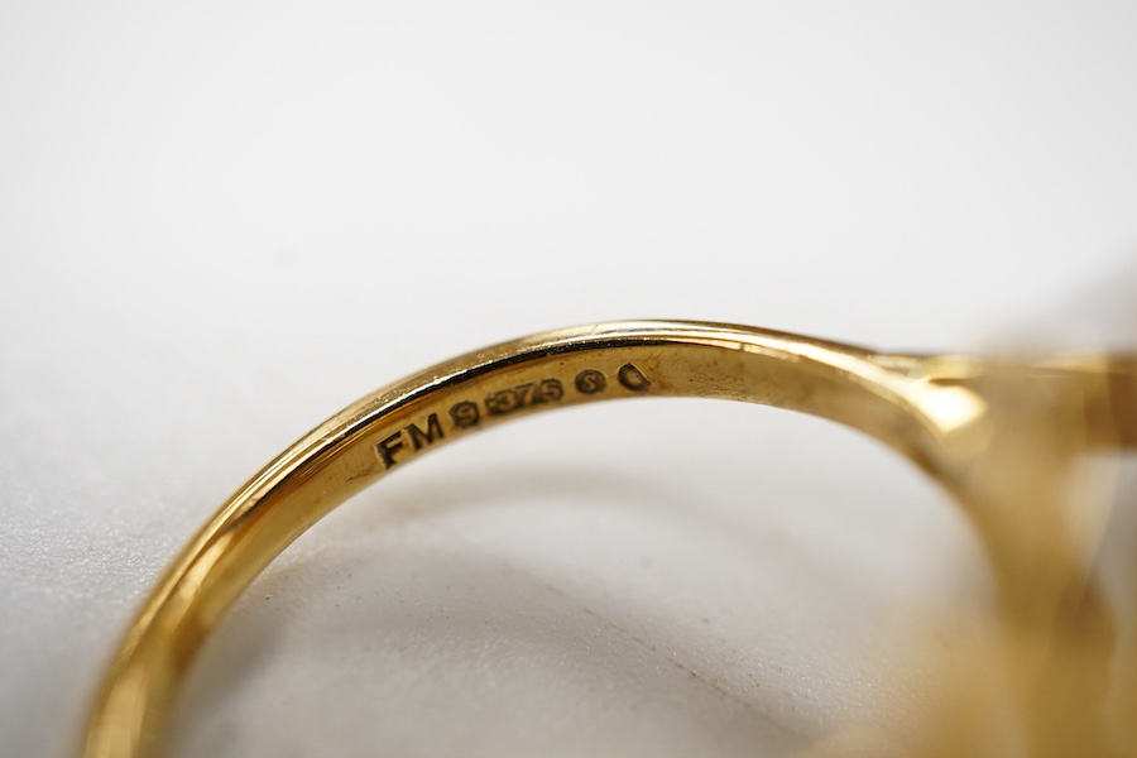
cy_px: 379
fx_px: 1421
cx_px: 568
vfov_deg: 29.9
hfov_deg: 43.6
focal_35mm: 45
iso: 1250
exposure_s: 1/125
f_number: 9
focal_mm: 30
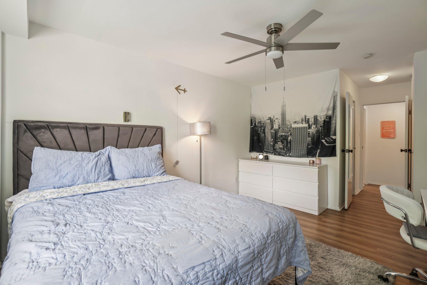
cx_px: 214
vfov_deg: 77.3
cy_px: 142
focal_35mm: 15
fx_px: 178
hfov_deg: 100.4
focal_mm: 10
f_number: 7.1
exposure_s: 1/8
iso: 100
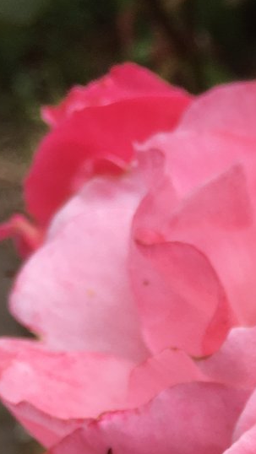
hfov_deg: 12.5
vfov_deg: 21.1
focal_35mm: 94
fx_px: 1133
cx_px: 334
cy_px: 551
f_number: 2.2
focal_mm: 4.15
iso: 25
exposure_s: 1/950
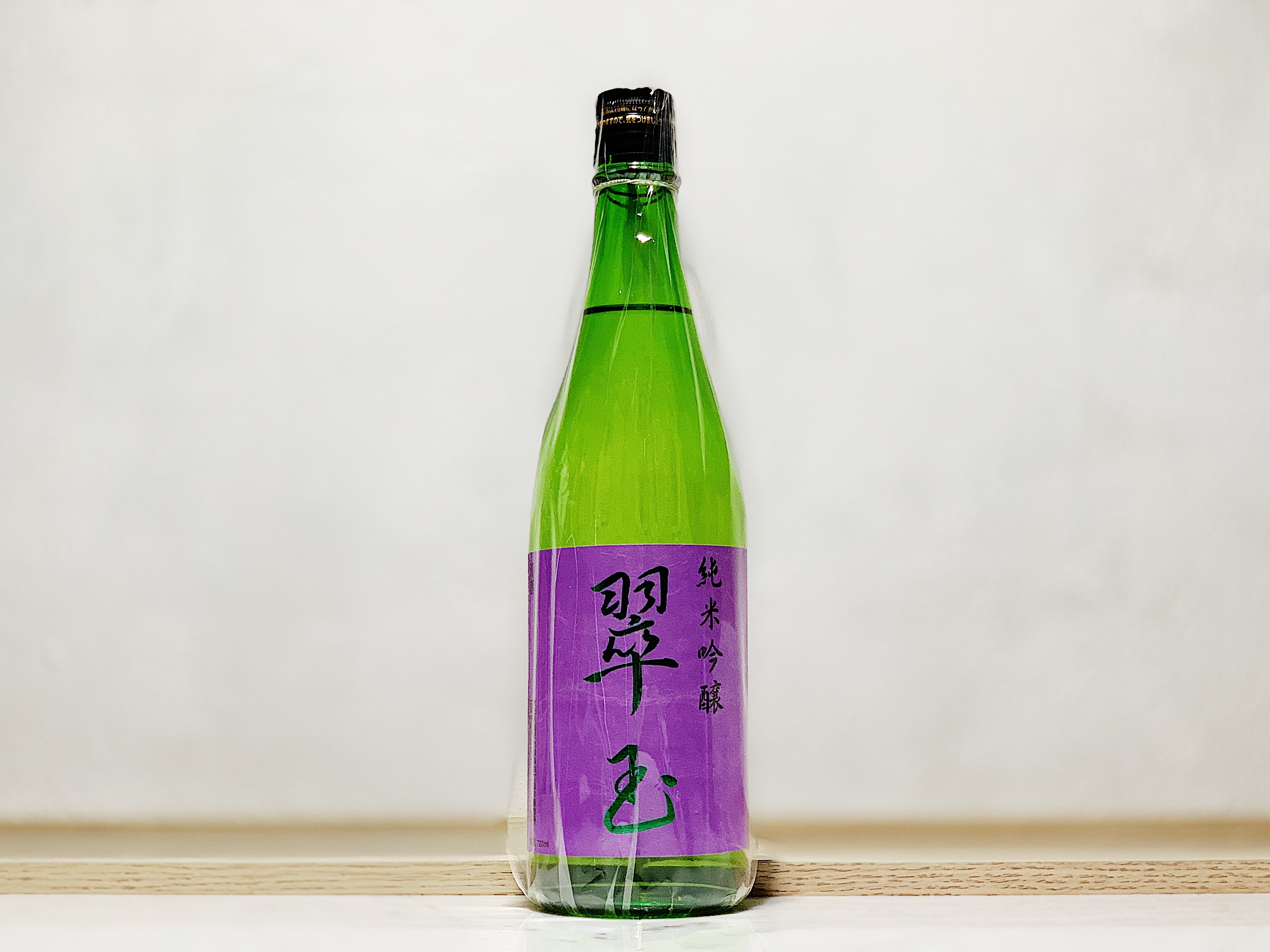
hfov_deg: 36.8
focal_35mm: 52
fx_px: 1908
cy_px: 476
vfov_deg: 28.0
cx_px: 635
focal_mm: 6
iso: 80
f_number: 2.4
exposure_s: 1/100
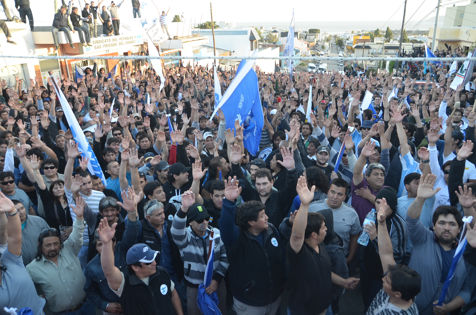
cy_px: 158
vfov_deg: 50.2
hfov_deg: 70.5
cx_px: 238
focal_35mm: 26
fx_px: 336
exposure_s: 1/125
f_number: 5.6
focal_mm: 17
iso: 280
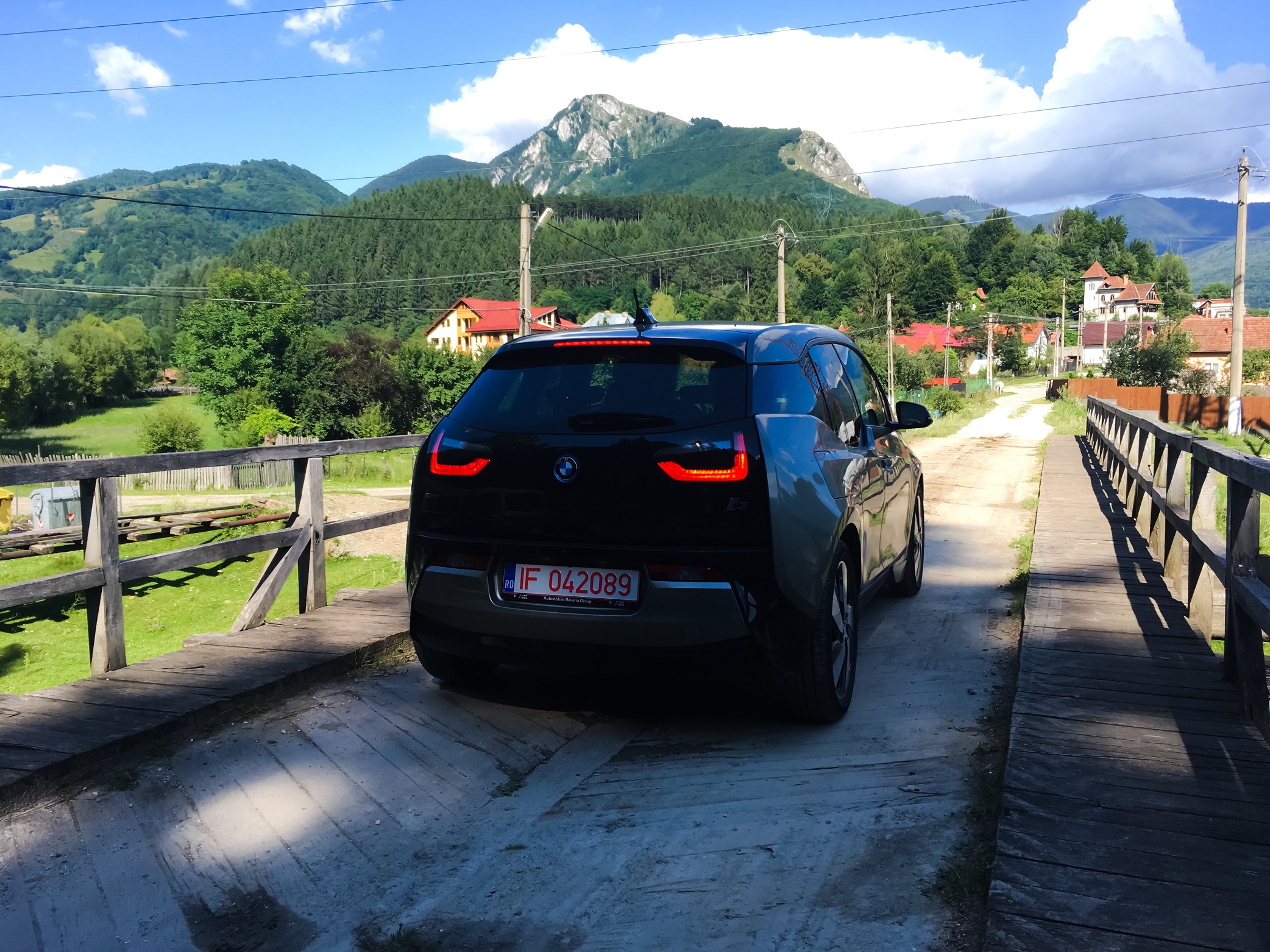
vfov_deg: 48.2
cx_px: 635
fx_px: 1064
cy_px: 476
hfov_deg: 61.7
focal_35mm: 29
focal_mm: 4.15
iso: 25
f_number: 2.2
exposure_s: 1/635
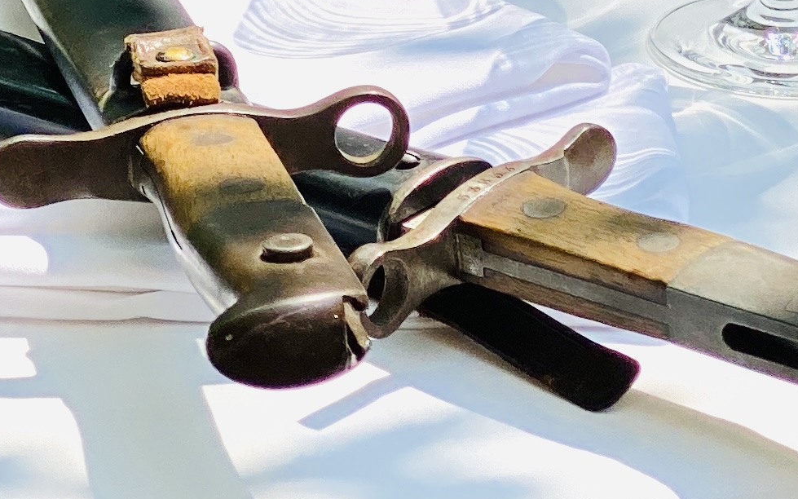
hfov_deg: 9.2
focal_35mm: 227
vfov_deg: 5.7
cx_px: 424
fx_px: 4937
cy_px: -364
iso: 20
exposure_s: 1/1653
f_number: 2
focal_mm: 6
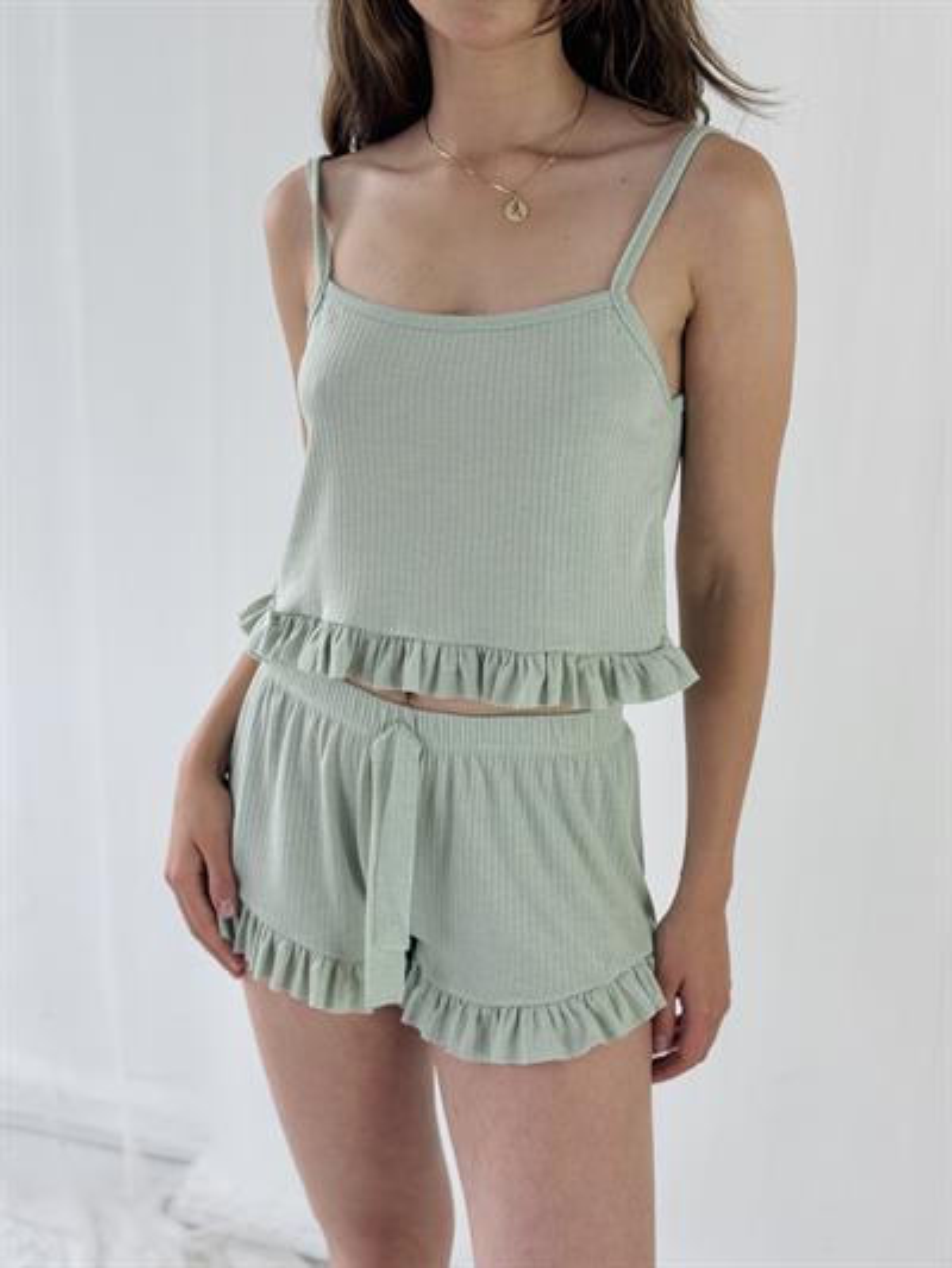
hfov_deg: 30.3
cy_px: 634
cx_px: 476
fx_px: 1759
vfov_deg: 39.6
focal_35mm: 48
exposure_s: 1/169
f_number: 1.78
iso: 64
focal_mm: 6.76
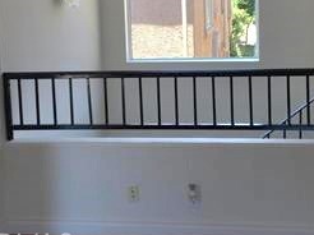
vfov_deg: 27.0
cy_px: 48
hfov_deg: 36.1
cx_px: 184
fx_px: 480
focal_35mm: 53
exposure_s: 1/133
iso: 32
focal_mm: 4.15
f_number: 2.2
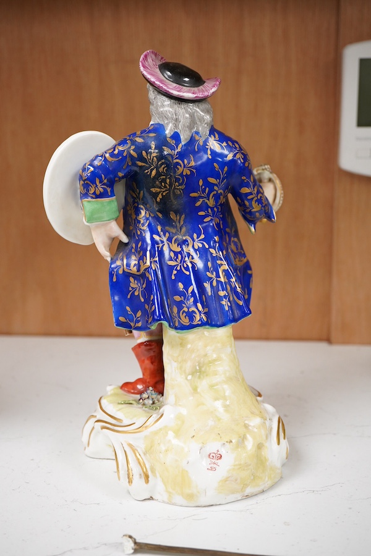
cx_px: 186
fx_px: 696
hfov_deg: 29.9
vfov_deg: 43.6
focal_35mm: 45
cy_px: 278
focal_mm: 30
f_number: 7.1
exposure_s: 1/125
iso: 1250
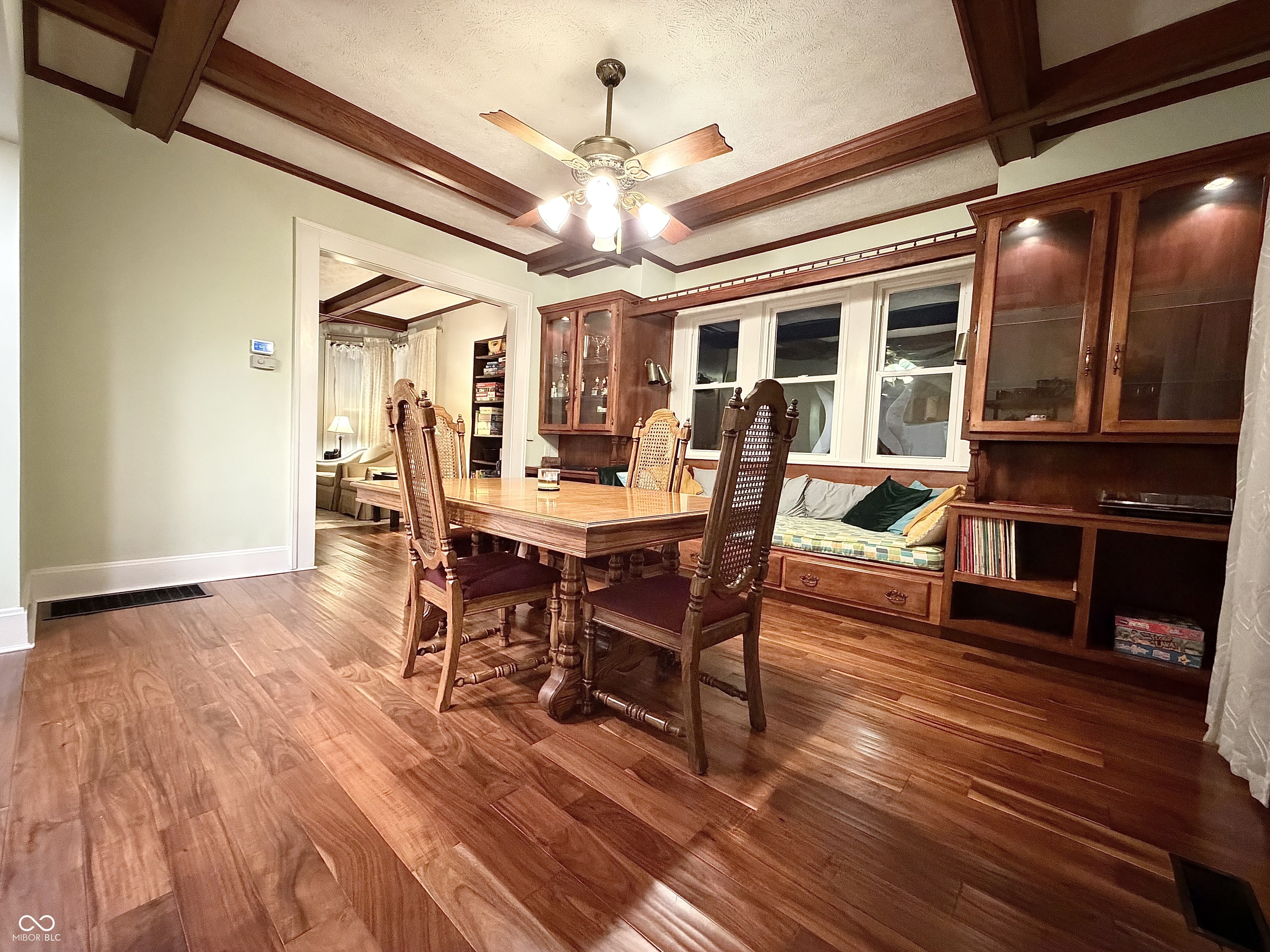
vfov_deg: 85.7
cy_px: 476
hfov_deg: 102.1
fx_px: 514
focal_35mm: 14
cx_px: 635
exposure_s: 1/30
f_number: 2.2
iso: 1600
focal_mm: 2.22
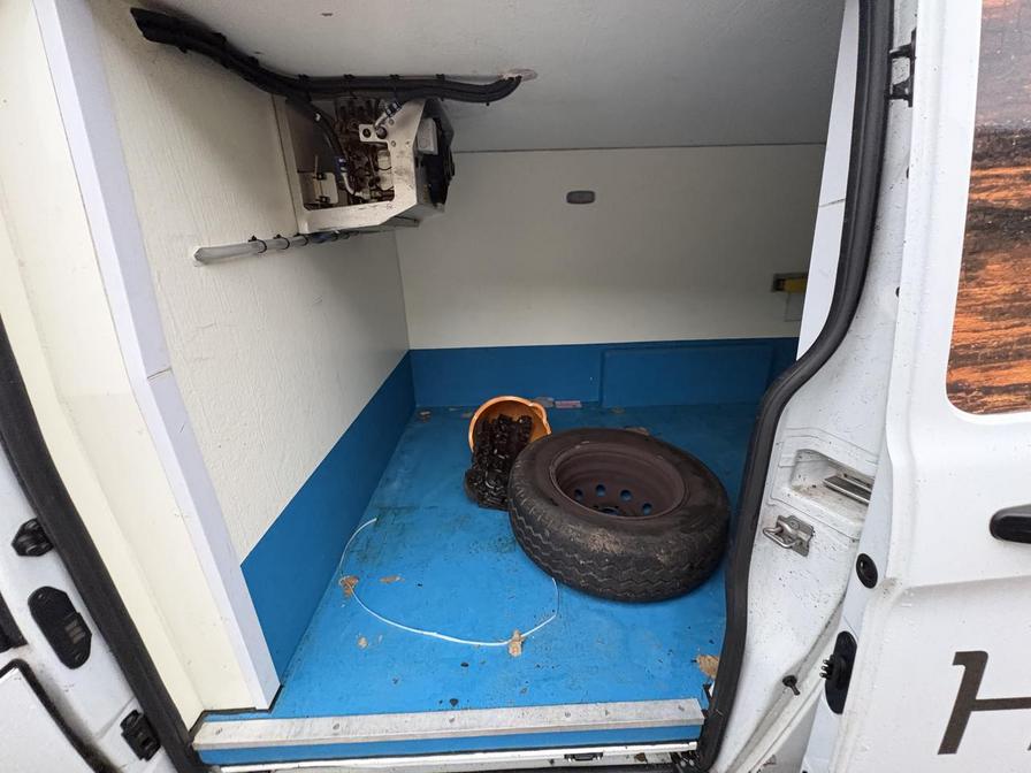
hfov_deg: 102.1
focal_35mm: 14
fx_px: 417
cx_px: 516
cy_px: 386
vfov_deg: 85.7
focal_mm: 2.22
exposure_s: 1/60
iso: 800
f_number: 2.2
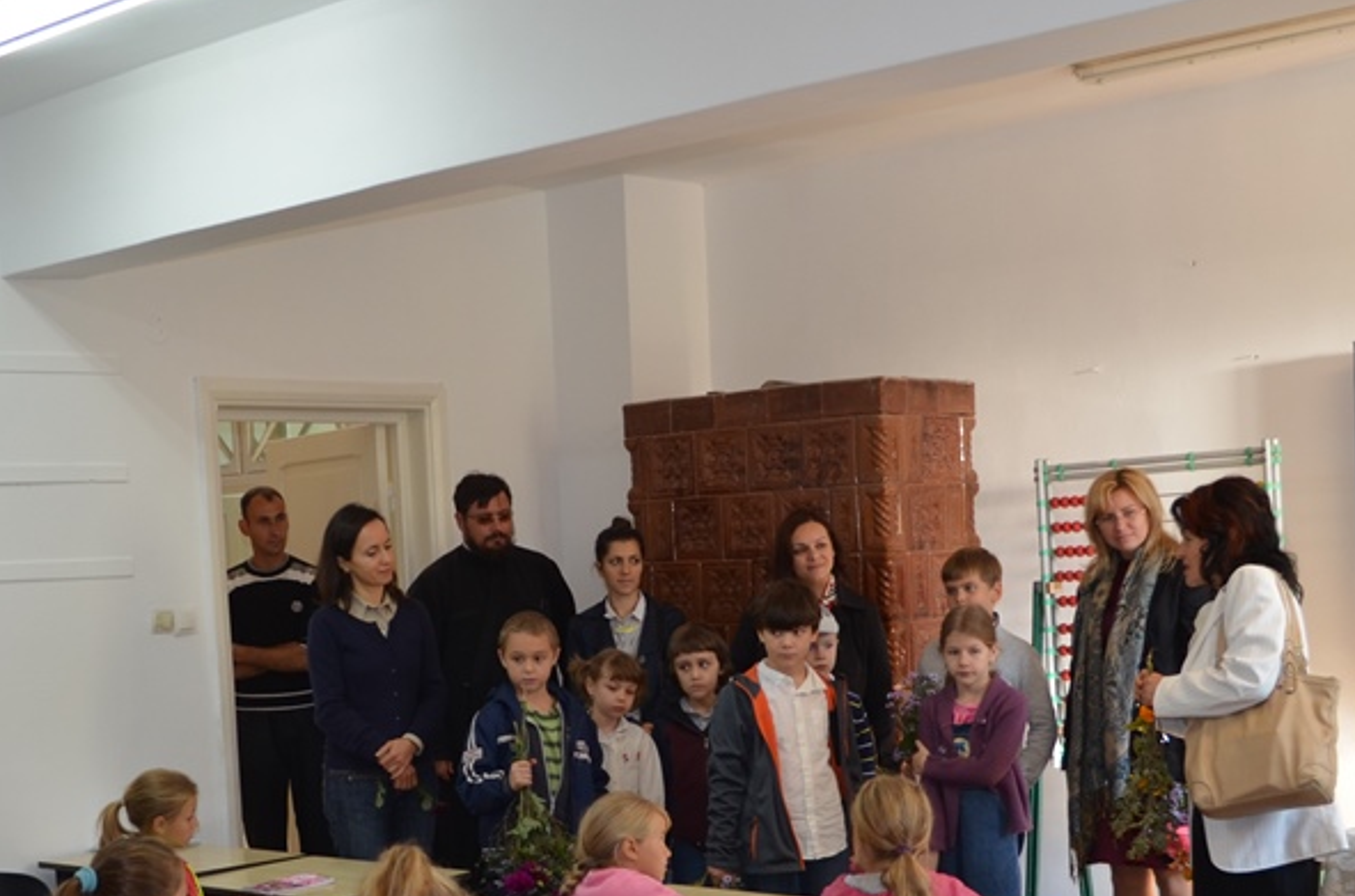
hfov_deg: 37.5
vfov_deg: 25.0
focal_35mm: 53
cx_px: 594
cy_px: 706
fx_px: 1990
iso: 400
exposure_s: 1/60
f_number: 3.5
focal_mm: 18
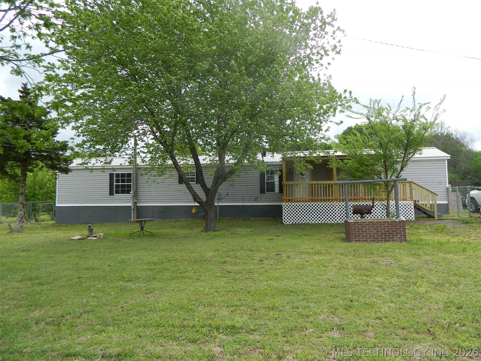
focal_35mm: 25
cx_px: 240
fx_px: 347
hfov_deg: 69.4
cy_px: 180
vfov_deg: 54.9
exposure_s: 1/500
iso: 80
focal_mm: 4.5
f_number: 3.1
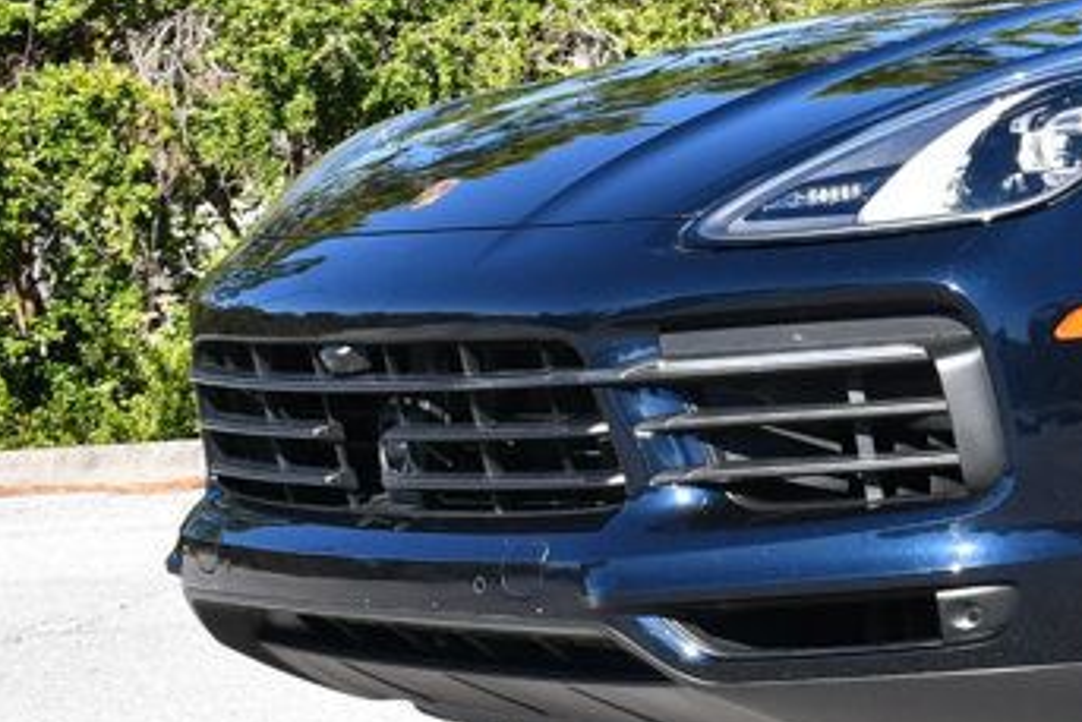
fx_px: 4841
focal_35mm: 161
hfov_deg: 12.2
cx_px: 1533
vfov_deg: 8.5
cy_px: 28
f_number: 8
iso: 180
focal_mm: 27
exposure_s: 1/250
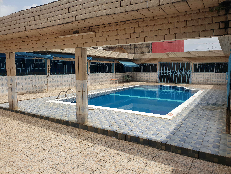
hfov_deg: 67.3
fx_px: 174
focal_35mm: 26
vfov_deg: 53.1
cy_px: 87
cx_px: 116
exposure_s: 1/2079
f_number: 2.4
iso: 50
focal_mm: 4.3
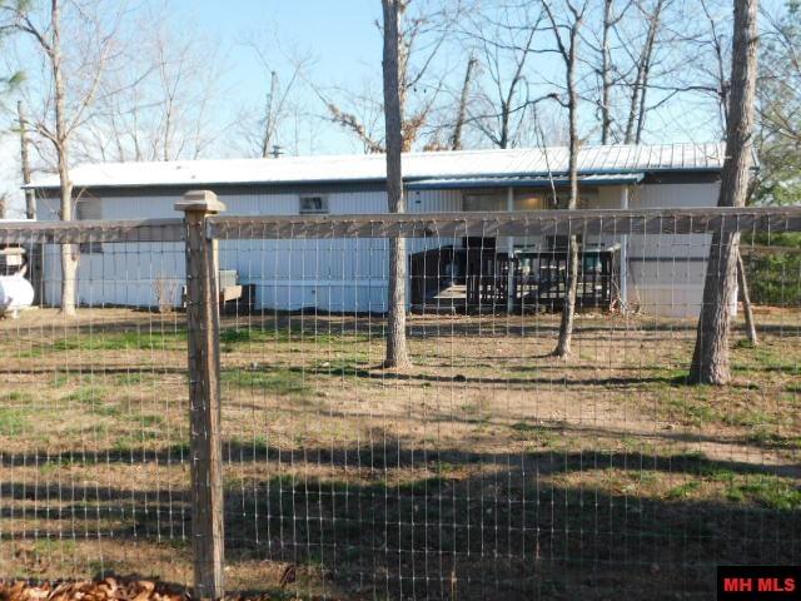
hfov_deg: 51.4
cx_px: 400
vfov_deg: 39.7
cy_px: 300
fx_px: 833
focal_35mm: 36
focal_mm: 6.3
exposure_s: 1/500
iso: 125
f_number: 3.5
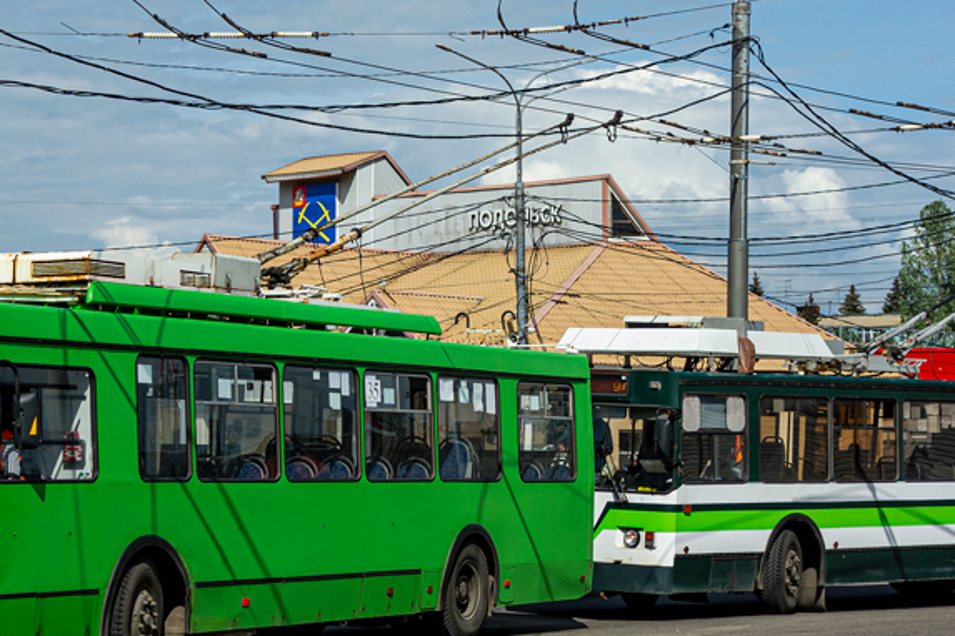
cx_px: 353
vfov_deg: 12.3
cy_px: 248
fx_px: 2944
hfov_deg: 18.4
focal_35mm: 111
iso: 80
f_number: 3.5
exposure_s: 1/1600
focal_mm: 19.53
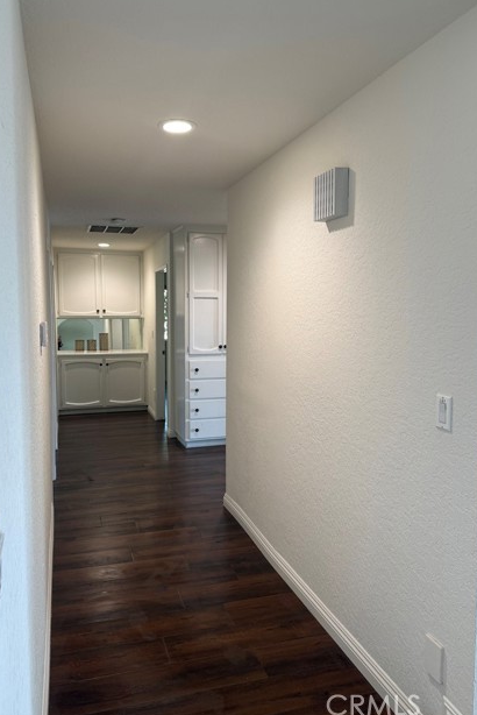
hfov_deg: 49.5
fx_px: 516
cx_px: 211
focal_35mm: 26
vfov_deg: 69.4
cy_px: 349
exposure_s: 1/120
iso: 125
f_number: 1.78
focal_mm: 6.76
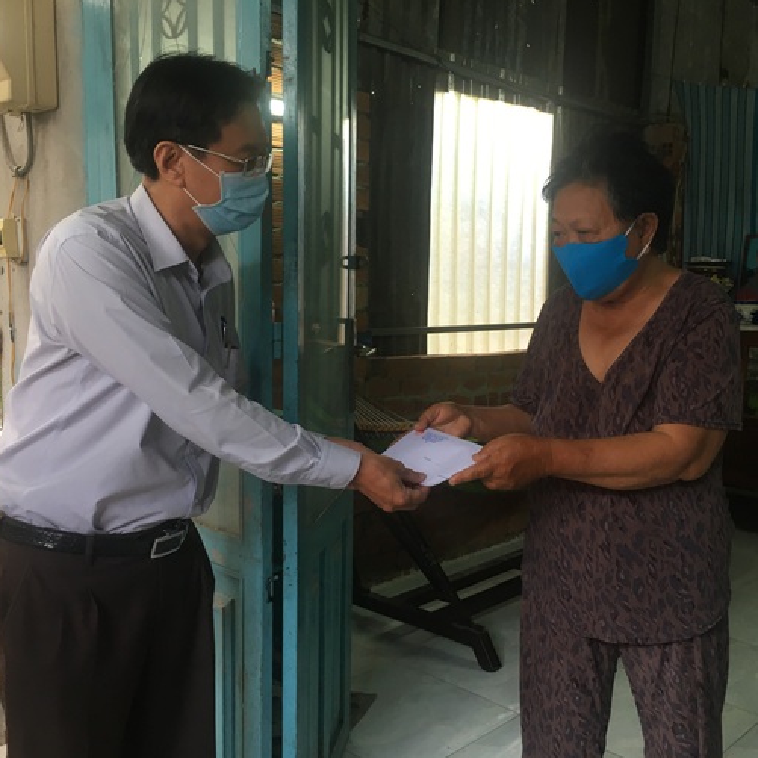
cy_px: 384
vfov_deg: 47.2
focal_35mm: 35
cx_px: 381
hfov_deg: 47.2
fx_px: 867
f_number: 2.2
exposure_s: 1/33
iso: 80
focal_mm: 4.15
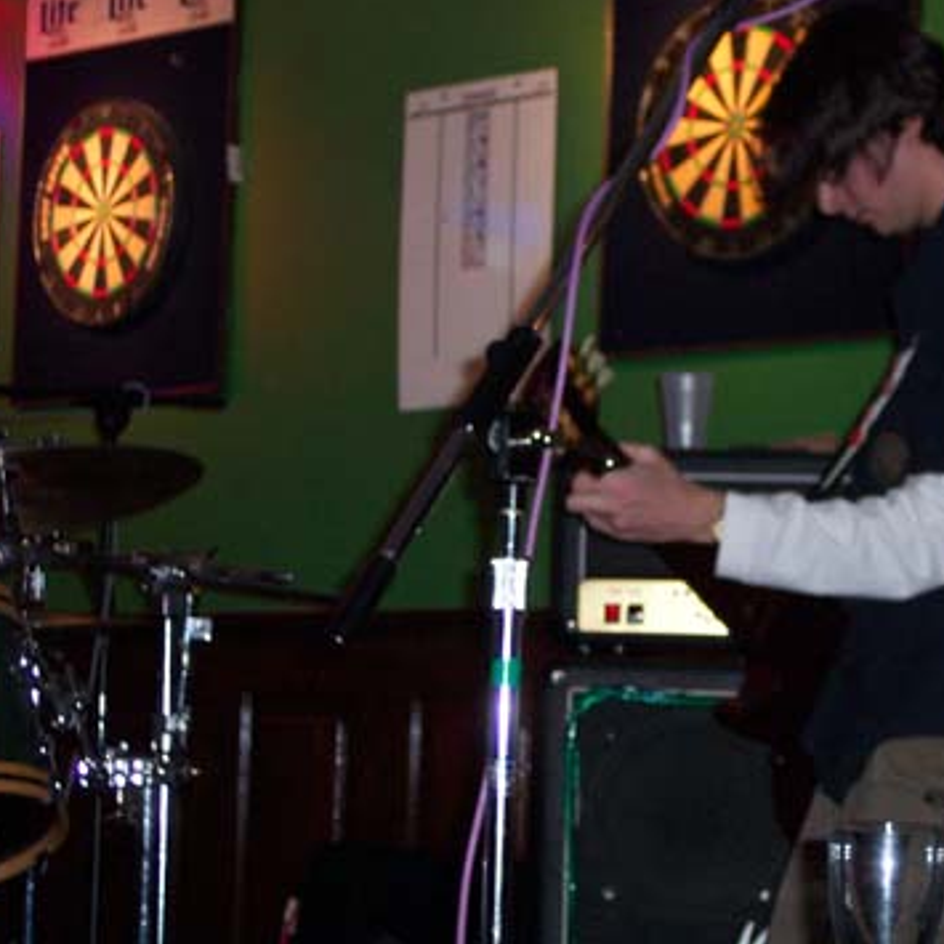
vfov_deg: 15.2
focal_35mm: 115
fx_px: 3548
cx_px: 638
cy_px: 468
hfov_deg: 15.1
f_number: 4
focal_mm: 18.7
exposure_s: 1/60
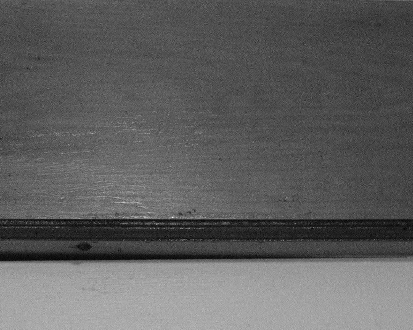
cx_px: 41
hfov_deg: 17.1
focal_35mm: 111
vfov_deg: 13.8
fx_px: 1356
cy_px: 282
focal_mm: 32.3
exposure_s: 1/100
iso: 4000
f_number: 4.9
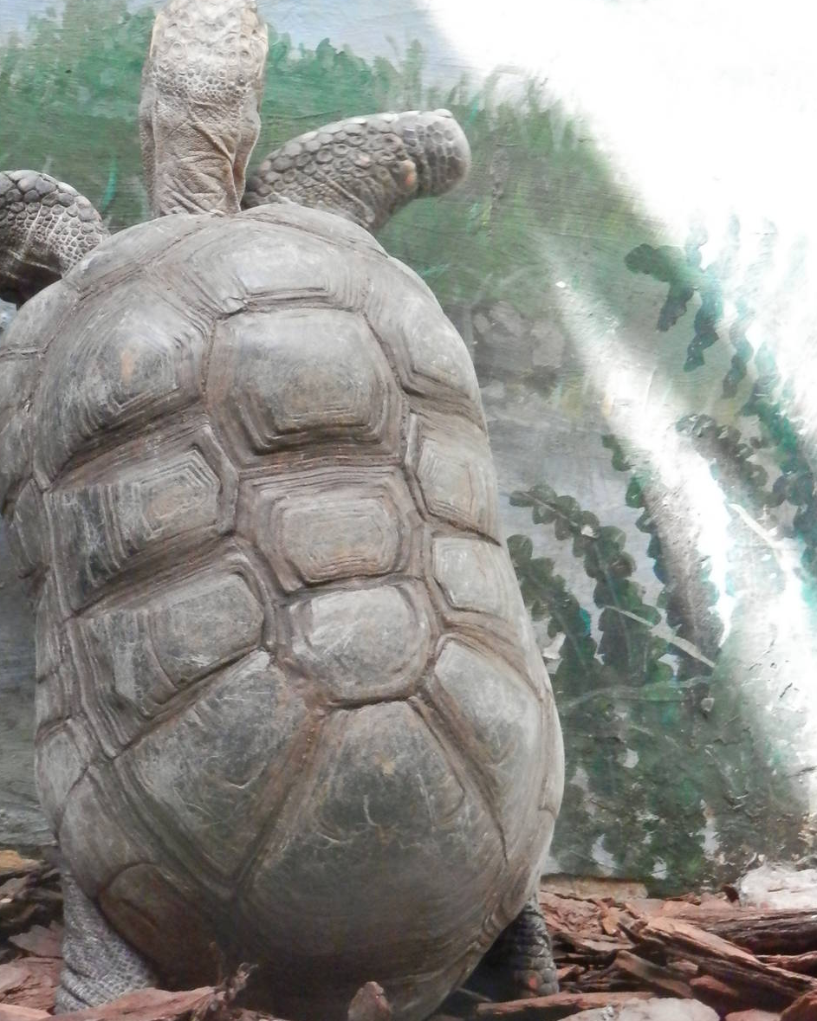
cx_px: 306
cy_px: 569
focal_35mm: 106
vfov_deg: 18.1
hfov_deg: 14.5
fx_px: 3204
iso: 800
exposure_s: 1/60
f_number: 4.6
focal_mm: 14.4
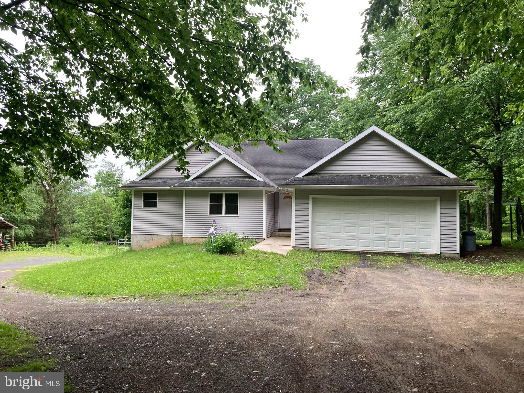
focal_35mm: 28
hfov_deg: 63.4
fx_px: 424
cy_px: 196
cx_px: 262
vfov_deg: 49.7
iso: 80
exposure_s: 1/119
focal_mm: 3.99
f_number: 1.8
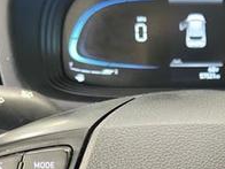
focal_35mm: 67
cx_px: 211
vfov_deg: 21.3
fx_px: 435
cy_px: 160
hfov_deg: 27.7
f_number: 1.5
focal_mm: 5.7
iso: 1000
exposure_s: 1/20
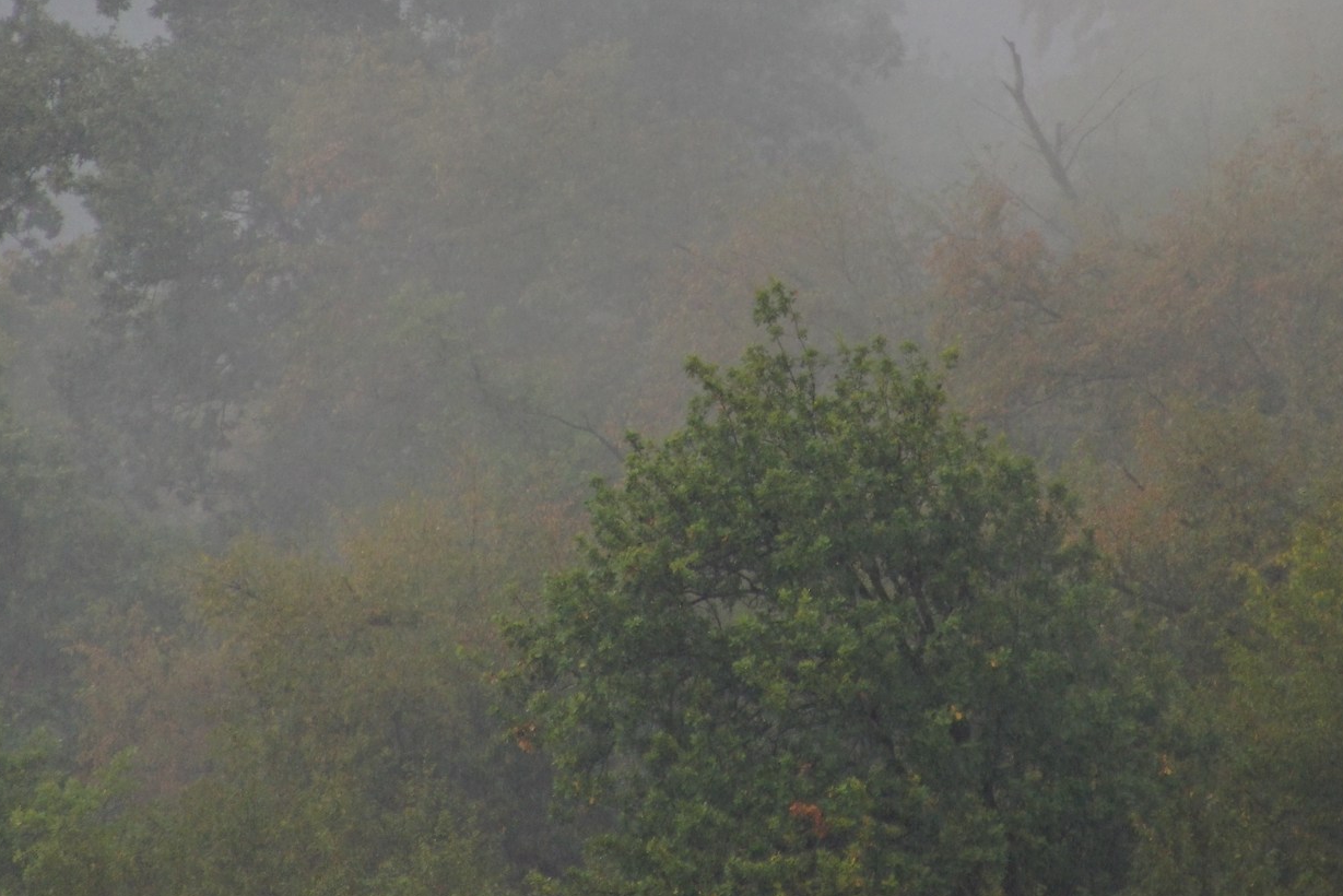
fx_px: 30596
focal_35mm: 820
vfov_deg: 1.7
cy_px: 63
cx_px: 711
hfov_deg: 2.5
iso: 320
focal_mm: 280
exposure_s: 1/500
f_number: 6.3
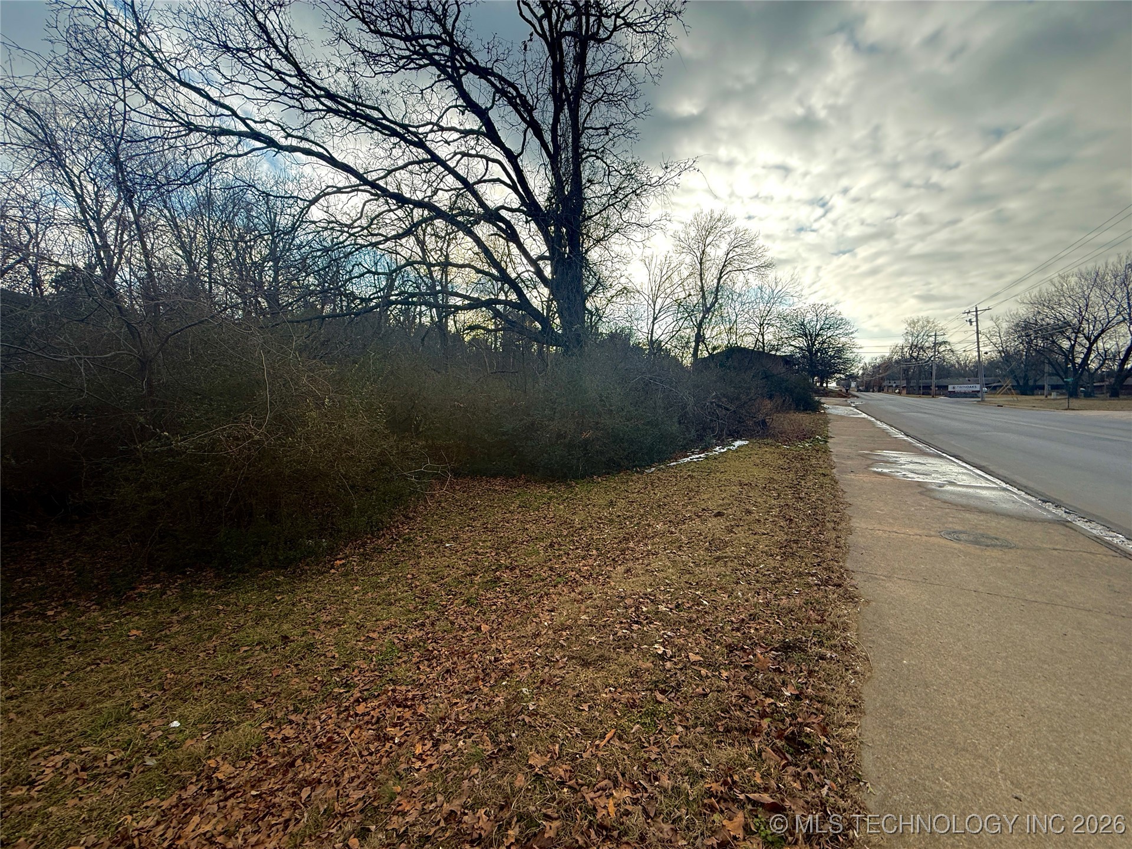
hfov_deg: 102.1
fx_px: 458
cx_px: 566
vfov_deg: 85.7
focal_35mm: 14
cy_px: 424
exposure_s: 1/789
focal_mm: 2.22
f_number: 2.2
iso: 64
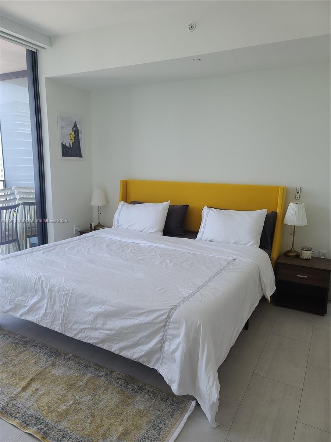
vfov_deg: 69.4
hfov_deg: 54.9
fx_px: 319
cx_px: 166
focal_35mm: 25
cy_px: 221
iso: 32
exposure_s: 1/60
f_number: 1.8
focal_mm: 7
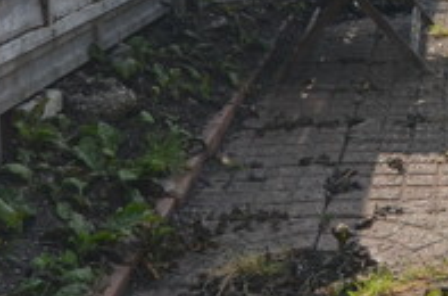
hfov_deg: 19.2
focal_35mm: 102
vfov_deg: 13.0
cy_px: -59
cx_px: 516
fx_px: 1260
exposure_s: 1/250
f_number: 8
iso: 125
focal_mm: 13
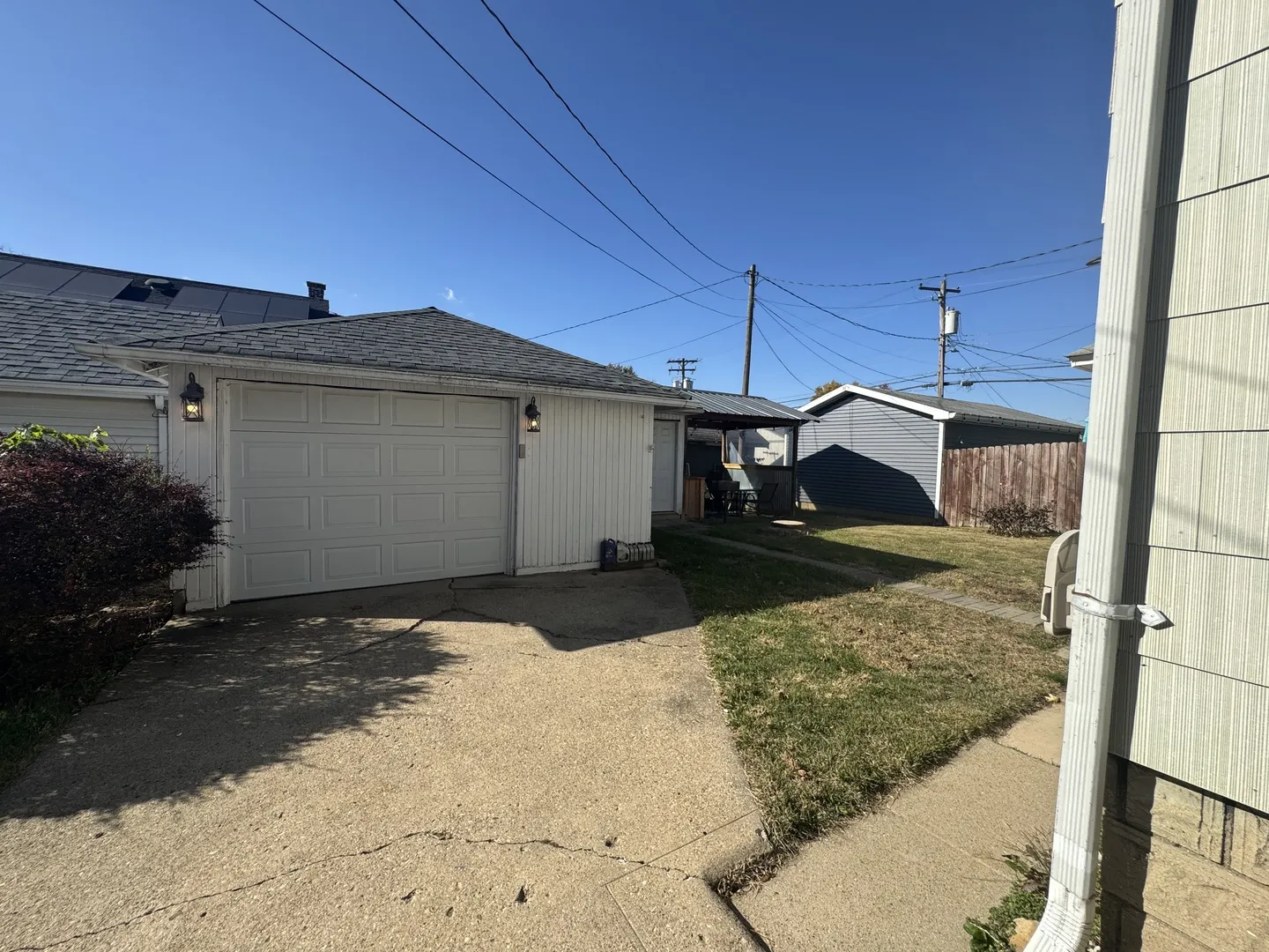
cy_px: 476
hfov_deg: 102.1
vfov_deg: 85.7
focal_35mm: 14
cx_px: 634
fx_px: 513
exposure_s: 1/1536
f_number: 2.2
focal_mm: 2.22
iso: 50
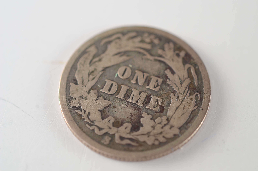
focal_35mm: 90
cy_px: 86
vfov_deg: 15.1
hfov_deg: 22.7
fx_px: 644
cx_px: 129
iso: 100
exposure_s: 1/80
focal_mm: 60
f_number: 8
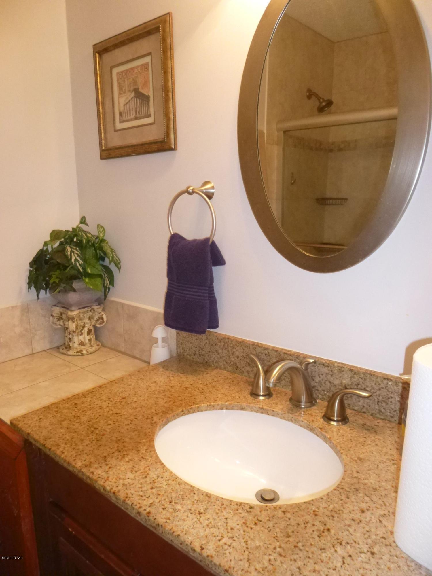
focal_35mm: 25
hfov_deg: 54.9
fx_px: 416
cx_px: 216
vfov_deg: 69.4
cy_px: 288
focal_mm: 4.5
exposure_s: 1/60
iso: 800
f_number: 3.1
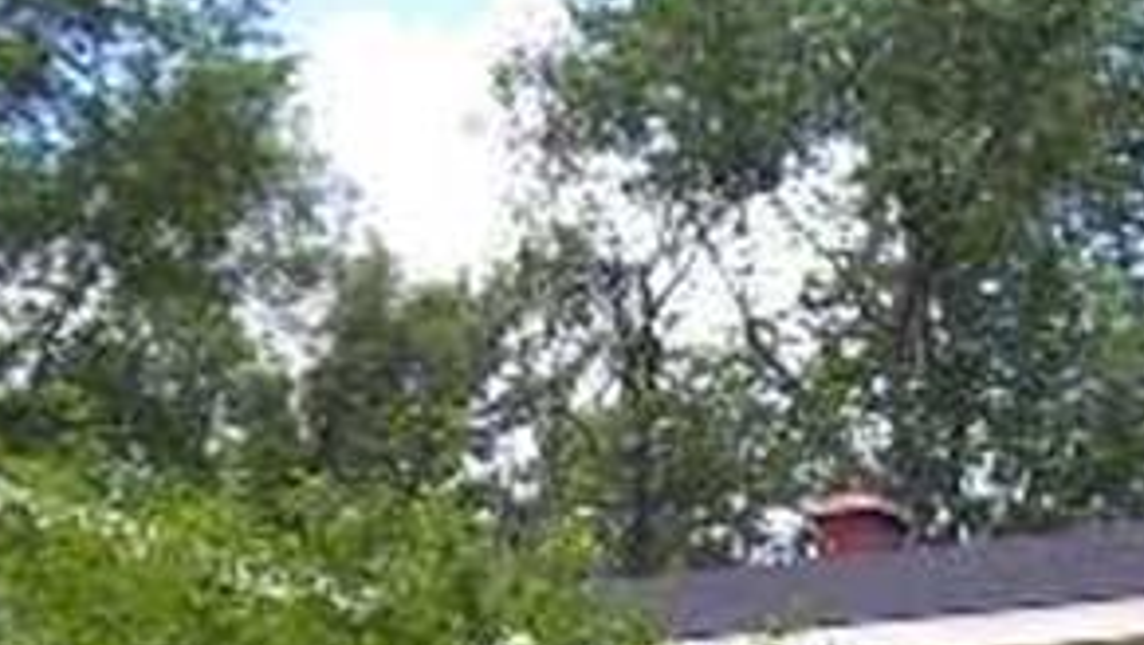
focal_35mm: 138
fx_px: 4188
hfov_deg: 15.5
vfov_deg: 8.7
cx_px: 892
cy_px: 767
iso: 80
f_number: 2.7
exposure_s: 1/500
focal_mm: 6
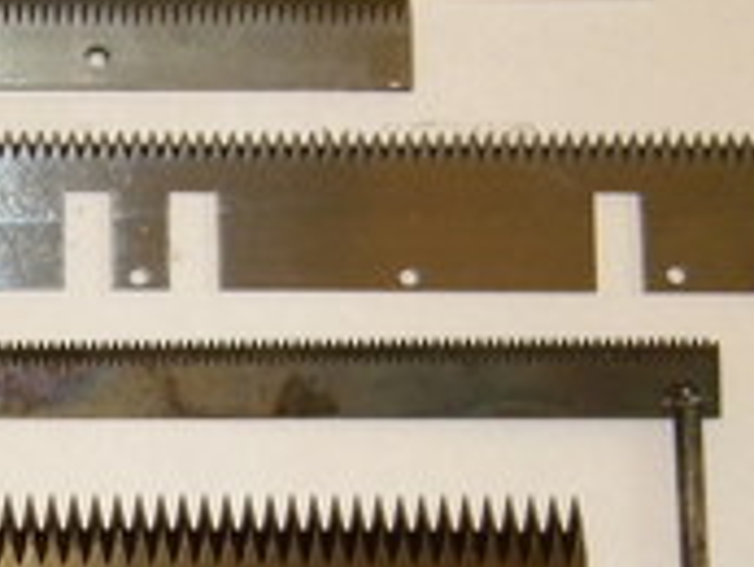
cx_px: -70
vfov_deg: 10.7
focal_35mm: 136
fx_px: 2964
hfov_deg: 14.2
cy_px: 696
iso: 400
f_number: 3.9
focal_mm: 8.6
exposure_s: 1/30
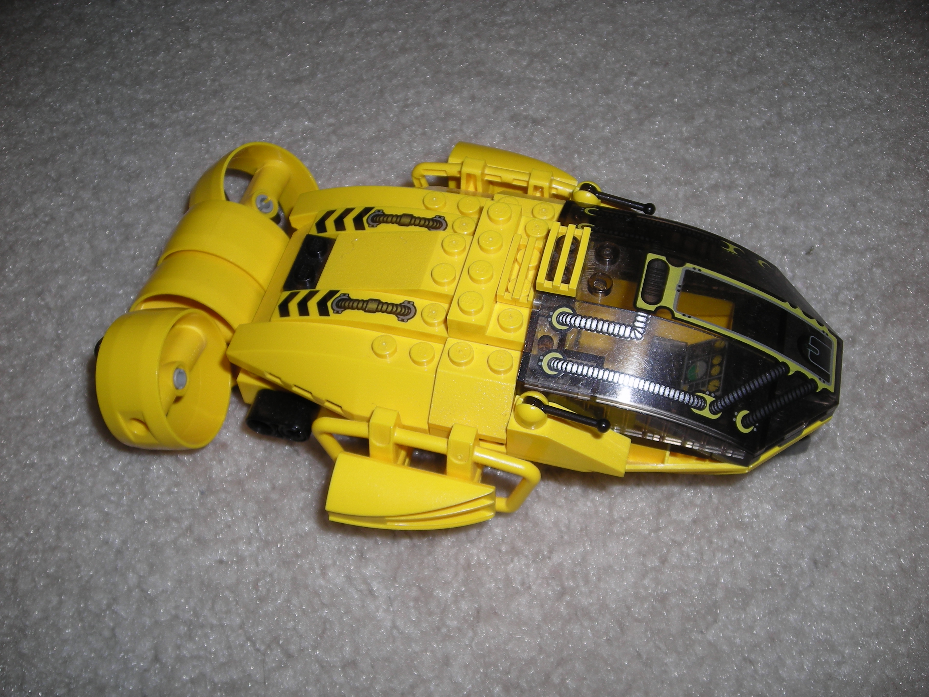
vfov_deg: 37.7
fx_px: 1020
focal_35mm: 38
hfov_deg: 49.0
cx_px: 464
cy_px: 348
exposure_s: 1/60
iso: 50
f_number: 3.2
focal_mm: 6.3
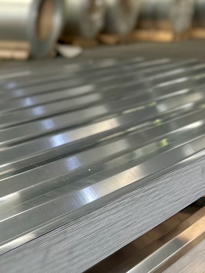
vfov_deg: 43.4
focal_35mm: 43
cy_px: 175
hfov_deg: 32.9
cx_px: 51
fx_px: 340
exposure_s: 1/121
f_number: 1.5
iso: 100
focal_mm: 5.7
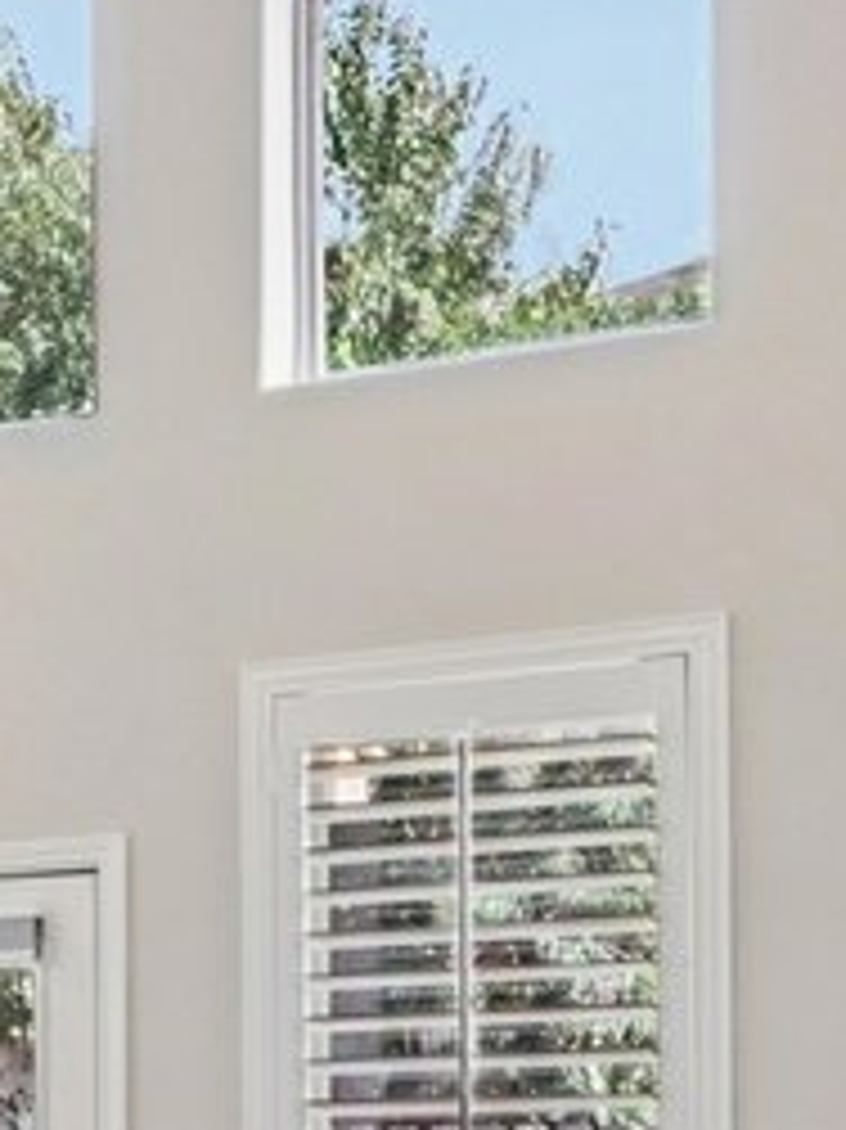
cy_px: 1281
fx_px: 3588
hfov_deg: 11.8
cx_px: -936
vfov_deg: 17.2
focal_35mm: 110
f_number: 8
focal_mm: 14
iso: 400
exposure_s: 1/10
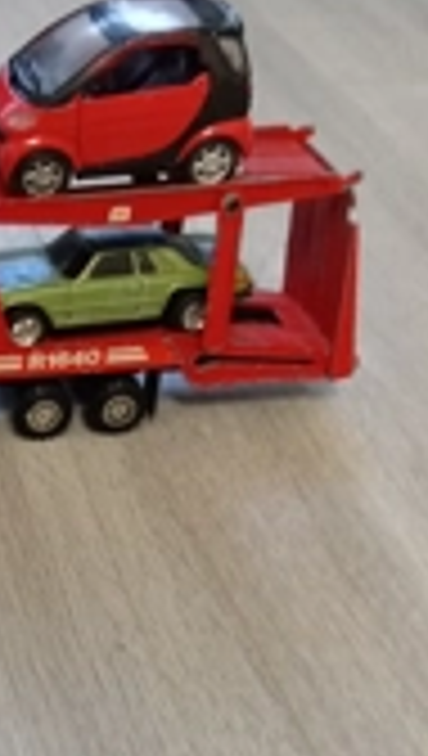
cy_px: 626
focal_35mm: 70
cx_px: -45
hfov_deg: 16.8
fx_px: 1407
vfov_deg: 29.3
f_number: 1.9
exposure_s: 1/33.3
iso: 1492
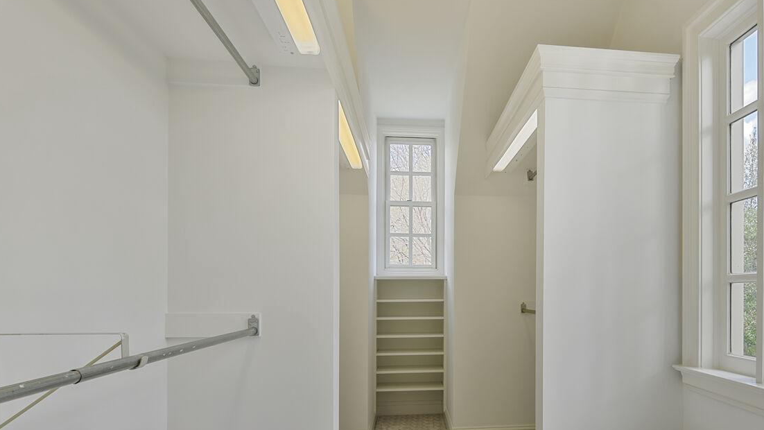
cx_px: 501
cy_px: 289
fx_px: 466
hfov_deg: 76.5
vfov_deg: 48.6
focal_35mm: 23
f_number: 8
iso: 200
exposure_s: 1/30
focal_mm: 14
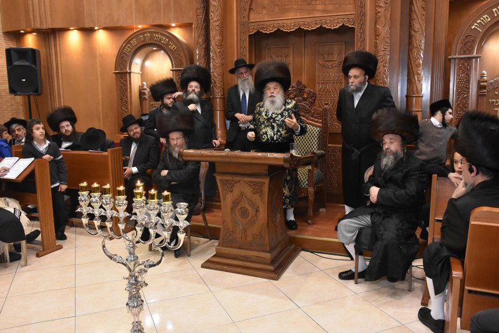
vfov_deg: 43.6
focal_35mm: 30
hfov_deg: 61.9
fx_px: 416
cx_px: 250
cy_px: 166
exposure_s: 1/125
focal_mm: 20
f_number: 7.1
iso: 3200
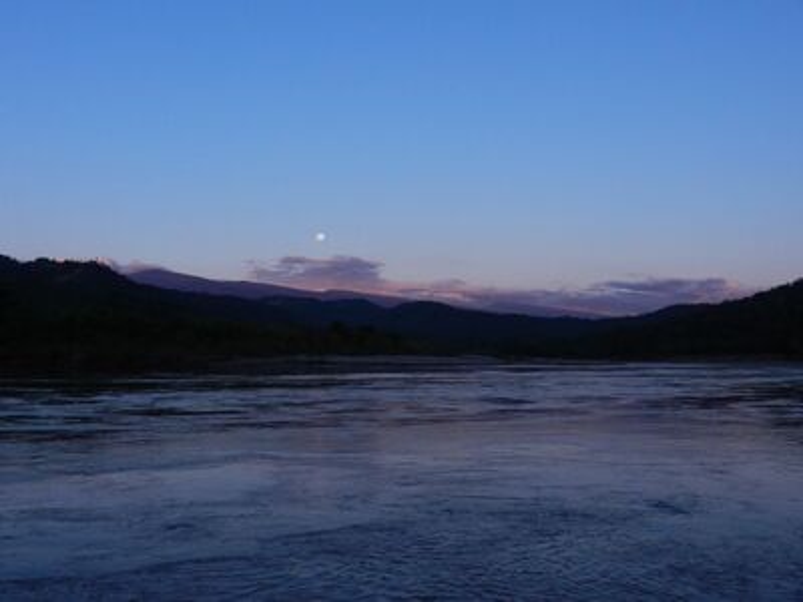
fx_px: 766
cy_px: 301
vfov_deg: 42.9
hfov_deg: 55.4
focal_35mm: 33
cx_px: 402
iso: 160
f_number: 3.8
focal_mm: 5.9
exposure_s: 1/400
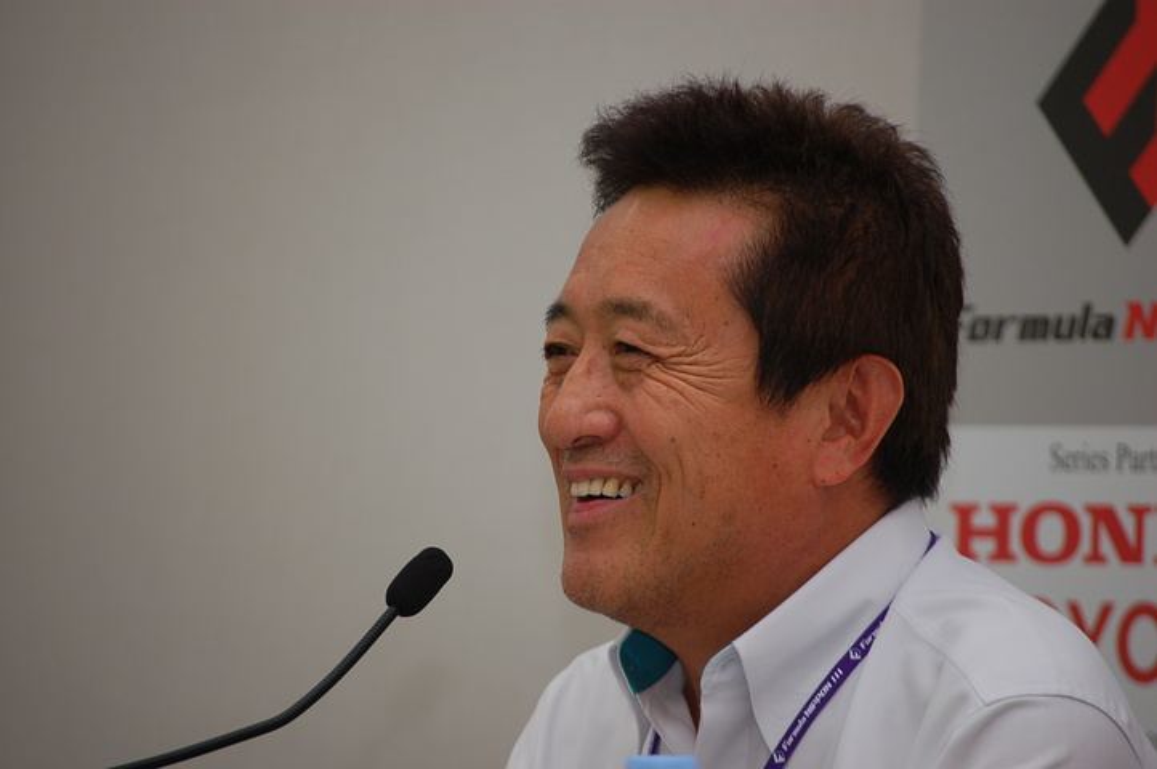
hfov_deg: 7.9
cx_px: 578
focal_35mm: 262
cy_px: 384
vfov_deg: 5.2
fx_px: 8429
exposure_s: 1/60
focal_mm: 175
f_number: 5.6
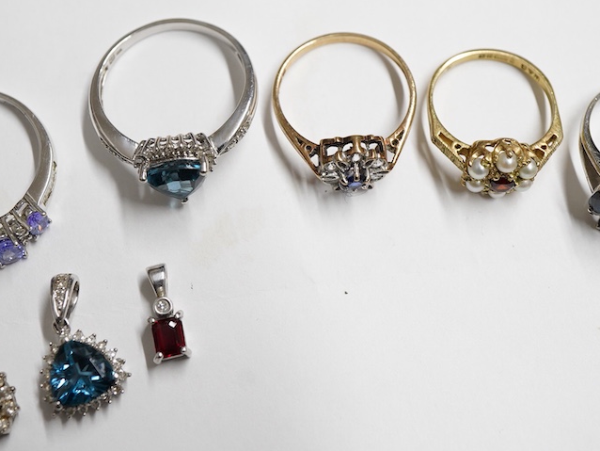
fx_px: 1058
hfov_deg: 31.7
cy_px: 170
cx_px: 294
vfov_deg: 24.0
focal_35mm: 61
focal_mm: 30
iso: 1250
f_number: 9
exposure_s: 1/125
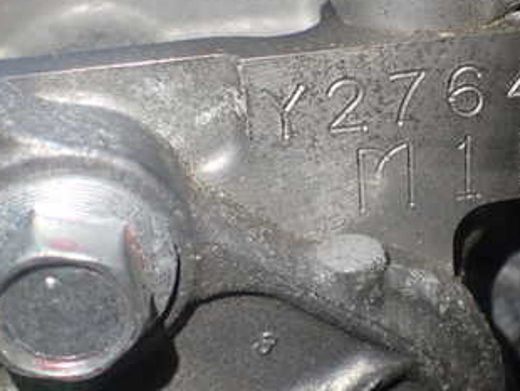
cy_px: 151
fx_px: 872
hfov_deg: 32.7
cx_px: 377
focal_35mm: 58
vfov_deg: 25.2
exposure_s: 1/125
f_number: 2.3
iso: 400
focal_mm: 5.4
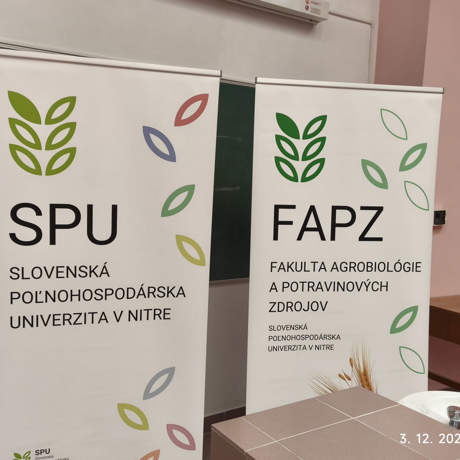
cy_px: 231
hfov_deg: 47.2
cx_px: 217
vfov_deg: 47.2
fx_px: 526
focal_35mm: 35
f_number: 1.7
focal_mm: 5.35
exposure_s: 1/100
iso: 250
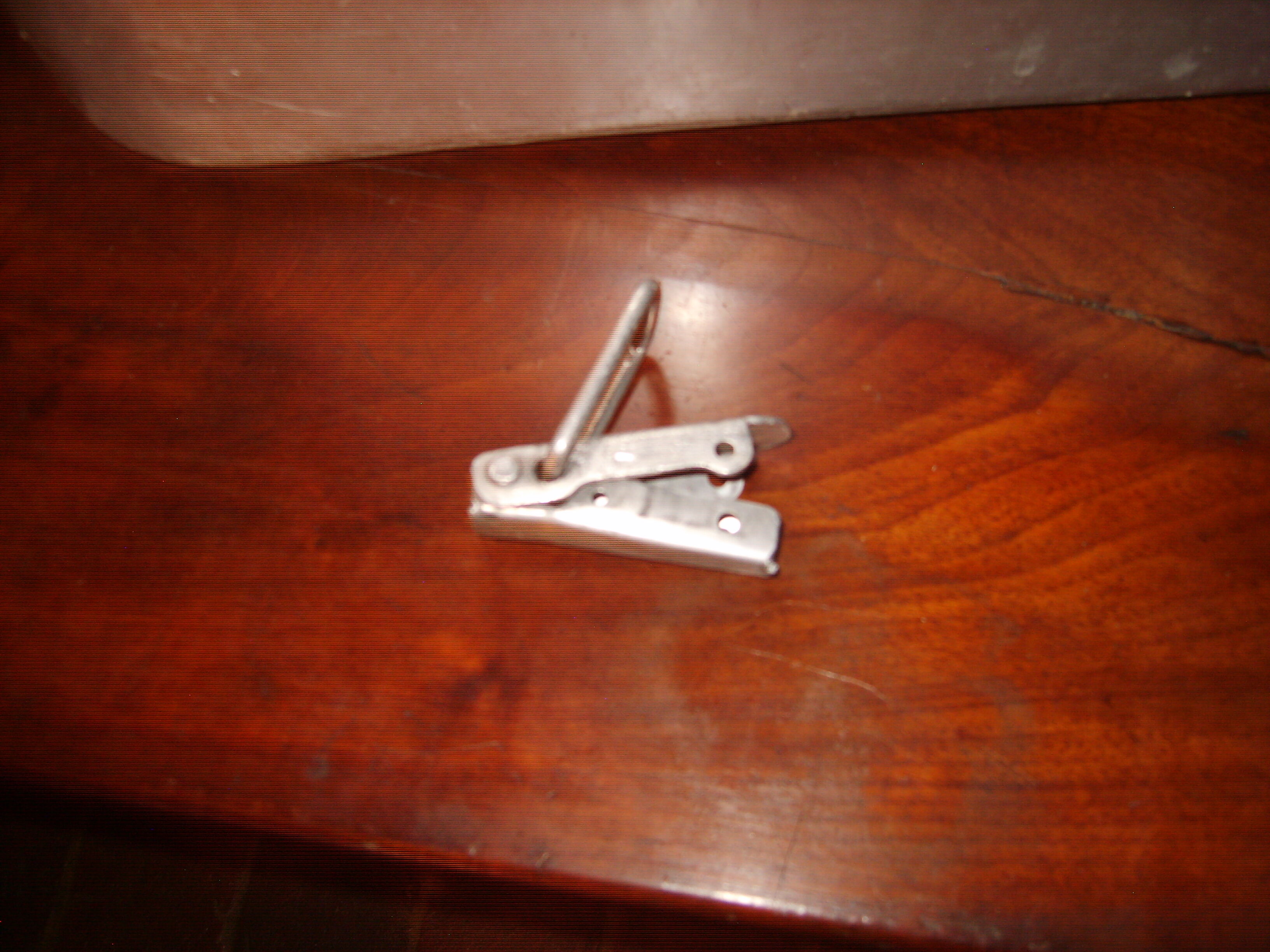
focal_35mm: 35
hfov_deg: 52.6
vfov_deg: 40.7
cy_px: 476
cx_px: 635
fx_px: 1284
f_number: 2.8
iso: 100
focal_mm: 7.4
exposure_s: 1/30
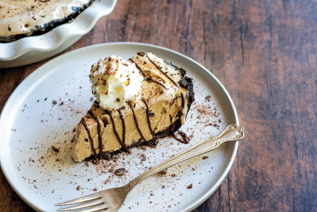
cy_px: 106
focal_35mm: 60
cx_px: 158
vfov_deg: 22.6
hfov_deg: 33.4
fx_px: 529
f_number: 8
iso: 320
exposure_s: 1/13
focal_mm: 60
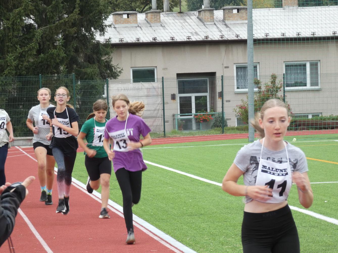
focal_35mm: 217
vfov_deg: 6.8
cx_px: 169
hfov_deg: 9.1
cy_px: 126
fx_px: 2119
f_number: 5.5
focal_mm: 38.9
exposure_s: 1/80
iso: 250
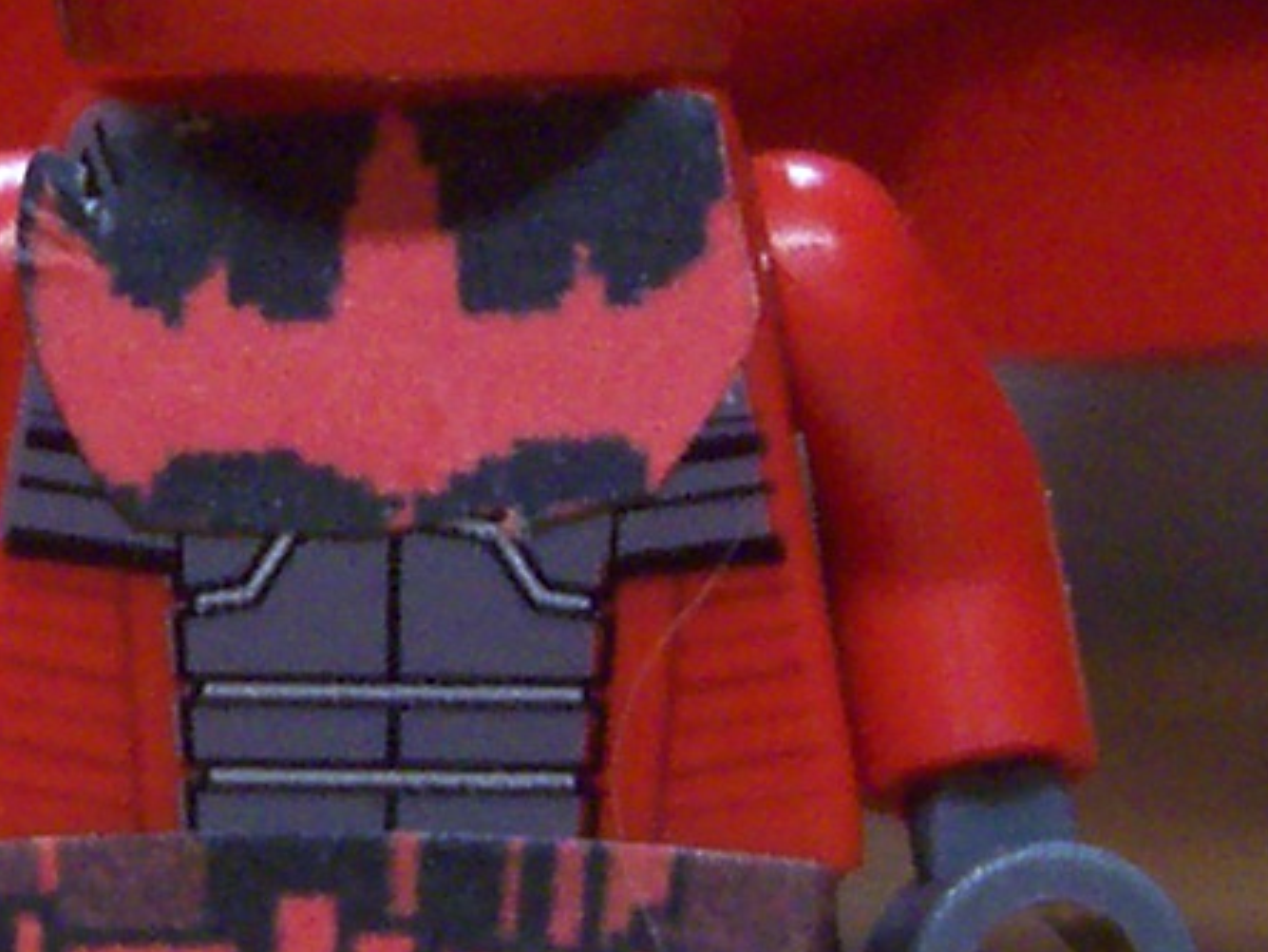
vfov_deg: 8.4
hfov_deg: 11.2
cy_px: 237
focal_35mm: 176
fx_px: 6449
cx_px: 174
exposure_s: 1/8
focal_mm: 5.6
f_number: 2.7
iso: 160
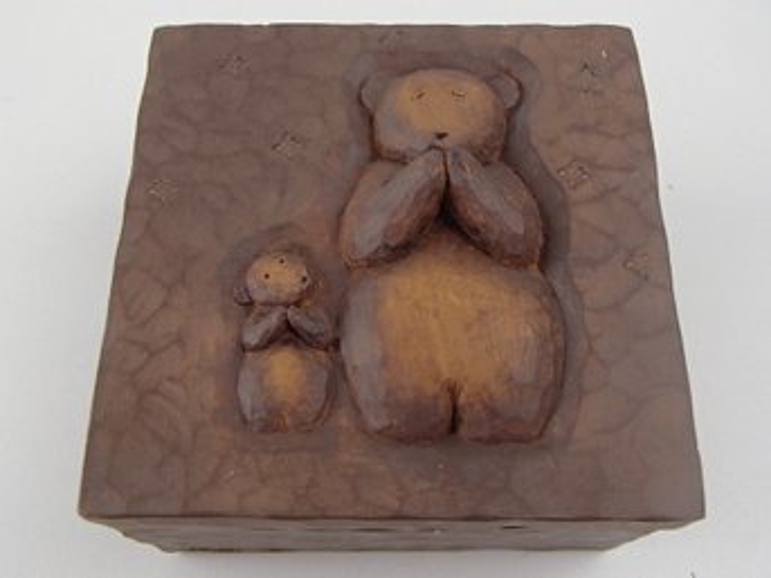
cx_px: 386
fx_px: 824
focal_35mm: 37
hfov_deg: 50.2
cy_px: 289
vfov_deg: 38.6
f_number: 4.7
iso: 400
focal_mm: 6.64
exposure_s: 1/160
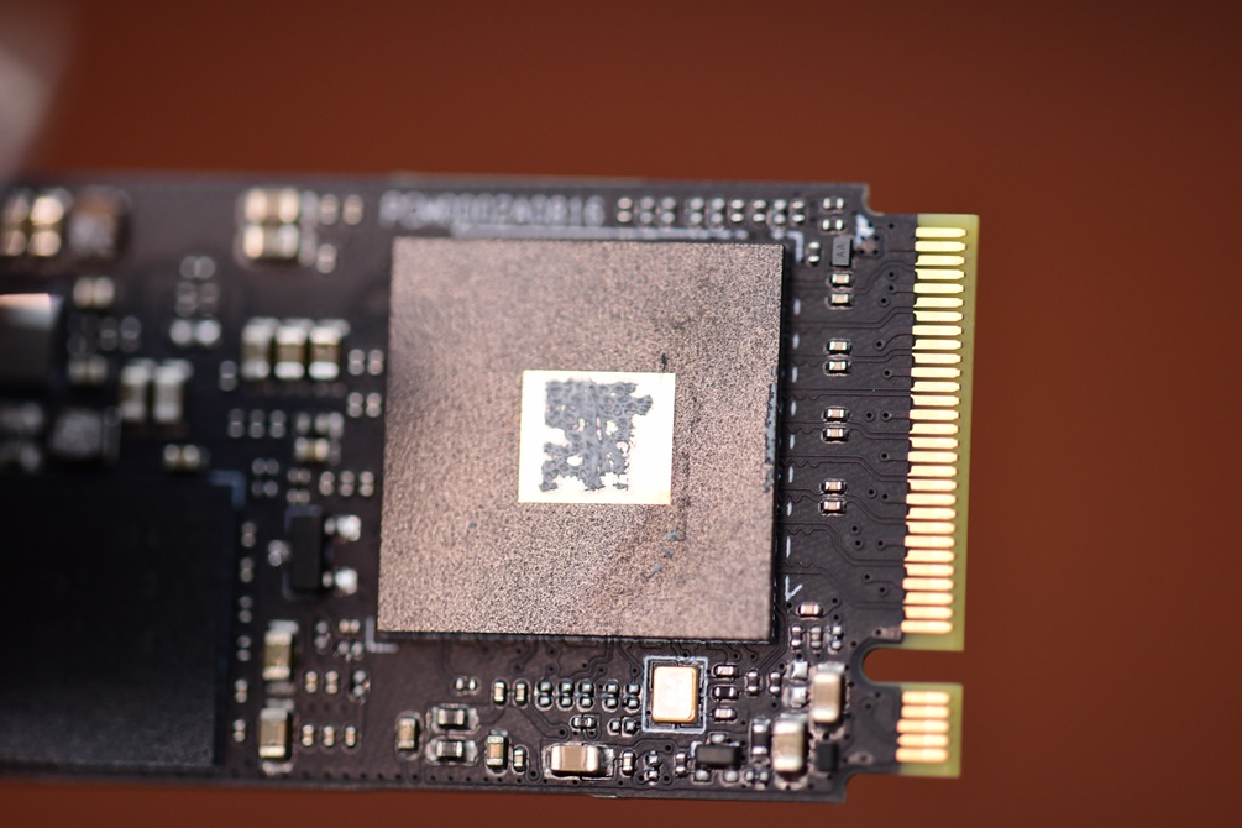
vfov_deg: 12.8
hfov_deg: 19.1
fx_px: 3691
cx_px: 625
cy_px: 421
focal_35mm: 107
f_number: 5.6
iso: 1600
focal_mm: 105
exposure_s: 1/125
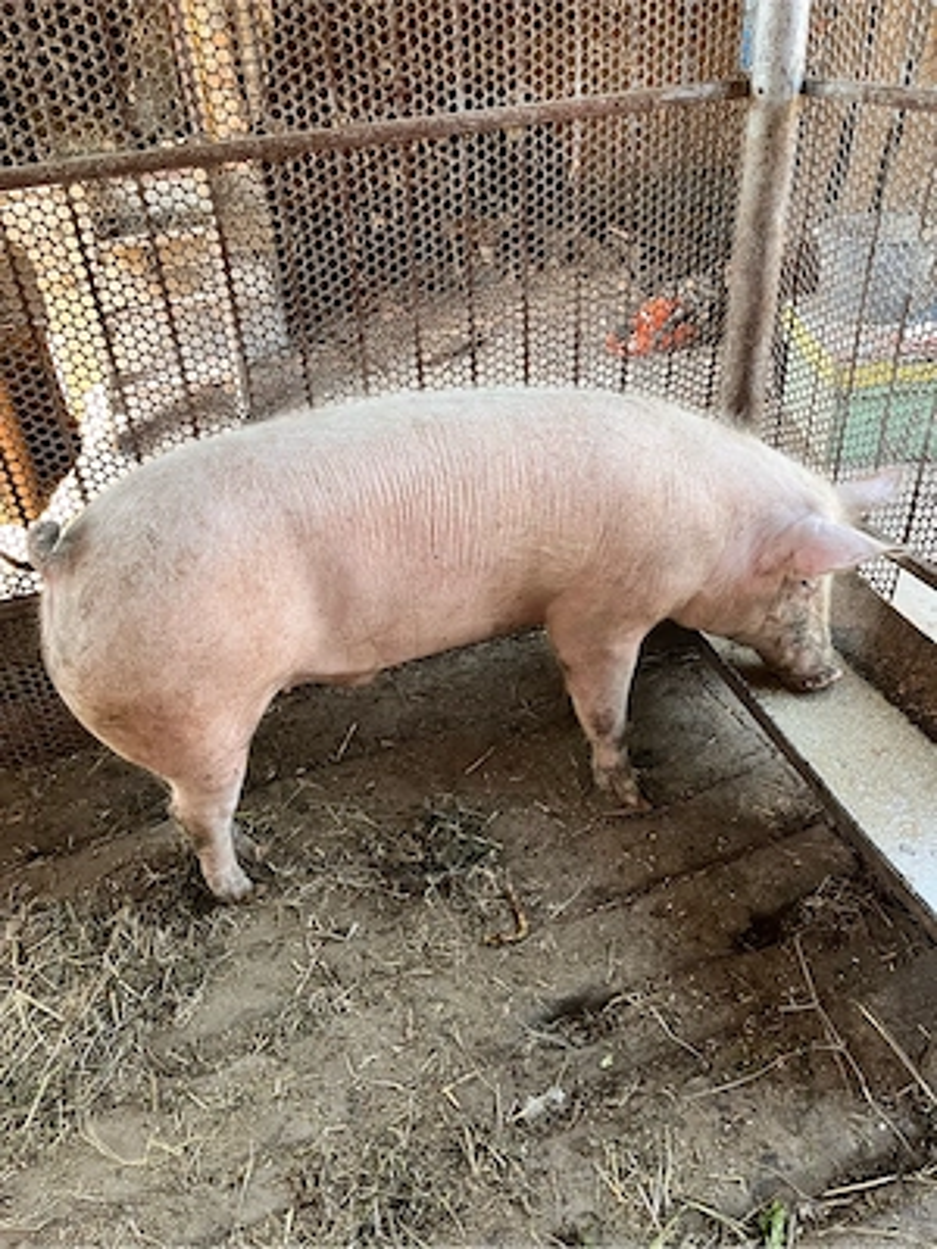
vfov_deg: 67.3
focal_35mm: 26
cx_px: 468
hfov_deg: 53.1
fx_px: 938
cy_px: 624
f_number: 1.6
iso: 125
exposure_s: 1/97
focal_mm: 5.1
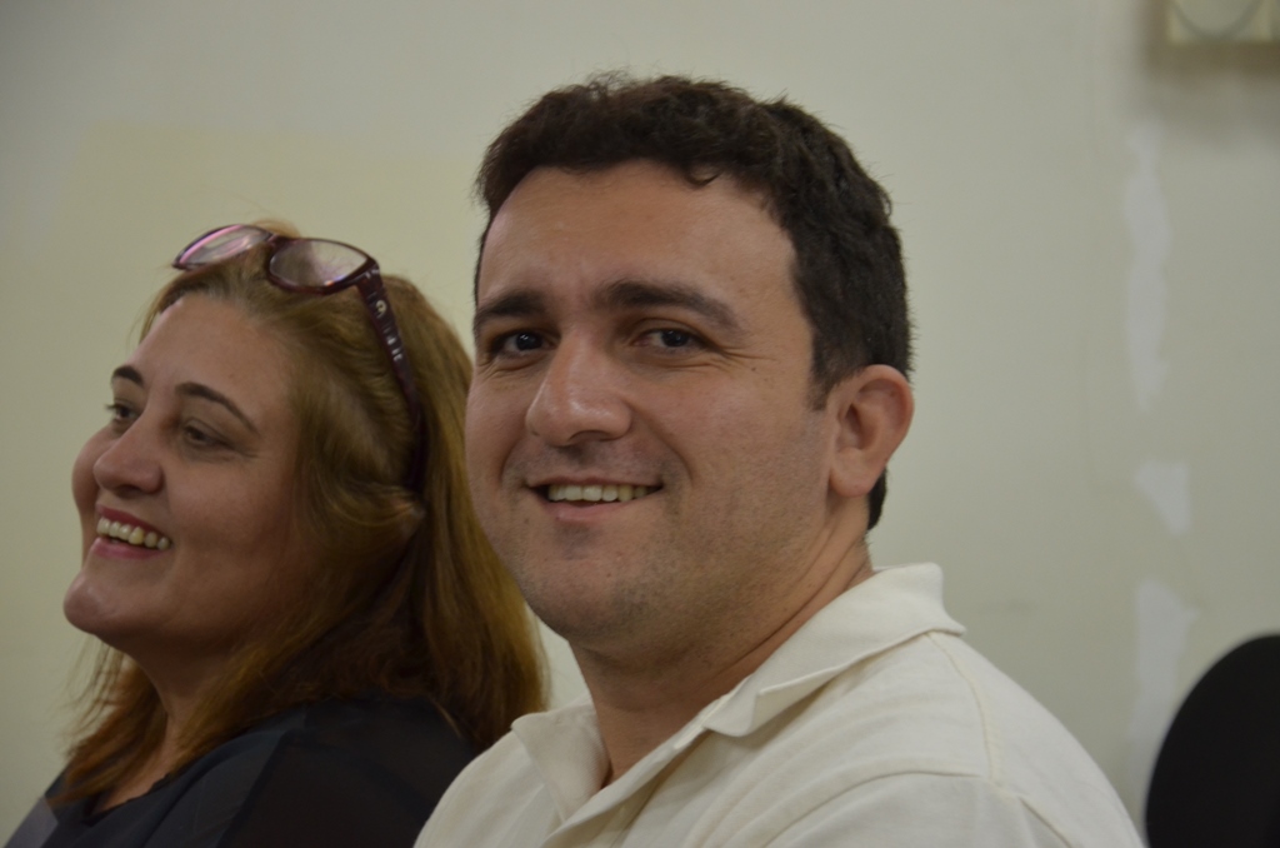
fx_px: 4523
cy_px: 424
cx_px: 640
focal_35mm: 128
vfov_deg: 10.7
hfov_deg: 16.1
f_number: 5.6
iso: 800
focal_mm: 85
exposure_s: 1/40
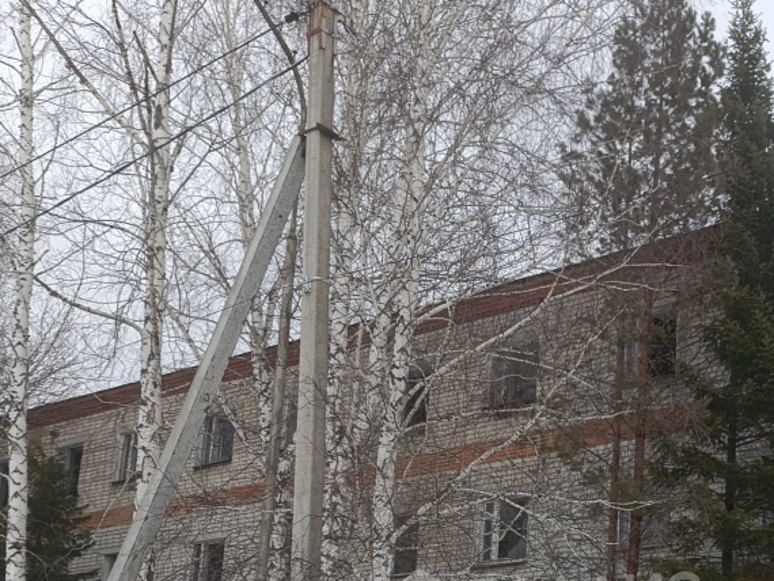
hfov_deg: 34.4
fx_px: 1230
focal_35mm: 55
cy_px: 593
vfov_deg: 25.2
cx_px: 545
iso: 64
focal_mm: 4.71
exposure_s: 1/100
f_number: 1.7
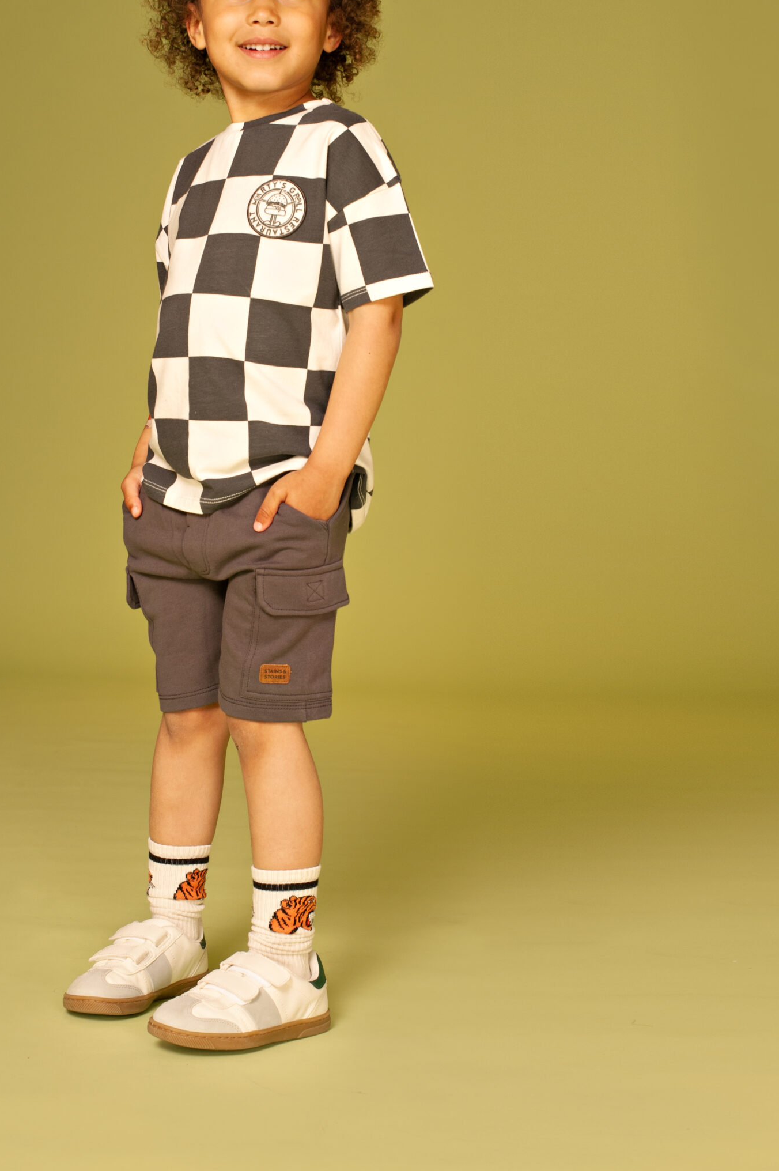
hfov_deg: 21.5
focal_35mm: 63
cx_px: 312
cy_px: 438
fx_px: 2048
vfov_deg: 31.8
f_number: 9
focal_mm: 50
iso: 250
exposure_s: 1/125
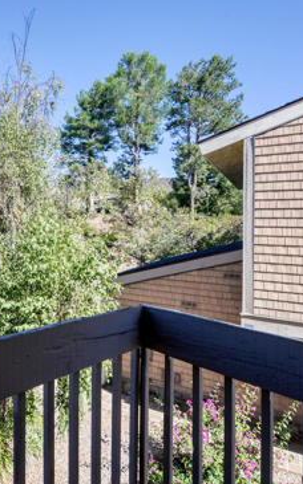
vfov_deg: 72.3
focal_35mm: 25
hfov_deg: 46.9
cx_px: 65
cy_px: 215
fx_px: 330
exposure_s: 1/500
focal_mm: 14
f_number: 11
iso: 320
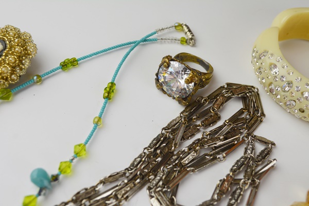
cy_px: 103
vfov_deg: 28.1
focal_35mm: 48
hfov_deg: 41.1
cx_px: 154
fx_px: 412
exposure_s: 1/200
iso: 200
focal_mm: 32
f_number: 7.1
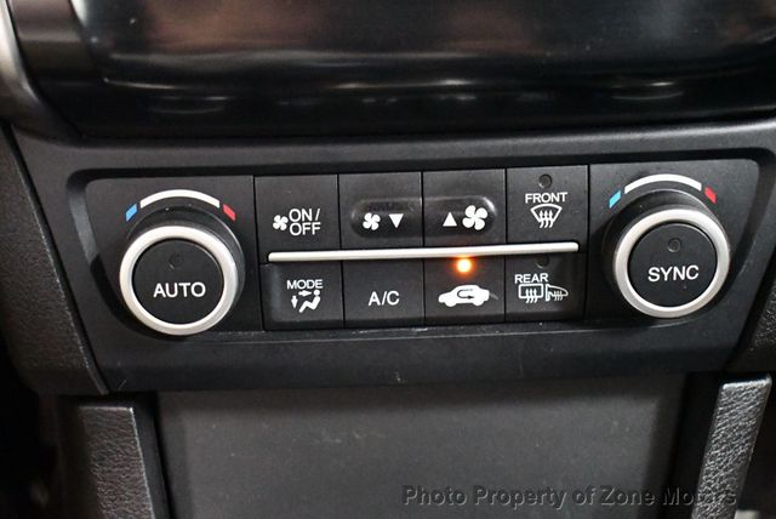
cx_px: 388
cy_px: 260
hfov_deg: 35.6
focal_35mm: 56
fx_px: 1208
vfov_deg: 24.2
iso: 12800
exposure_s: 1/60
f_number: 4.2
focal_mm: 28
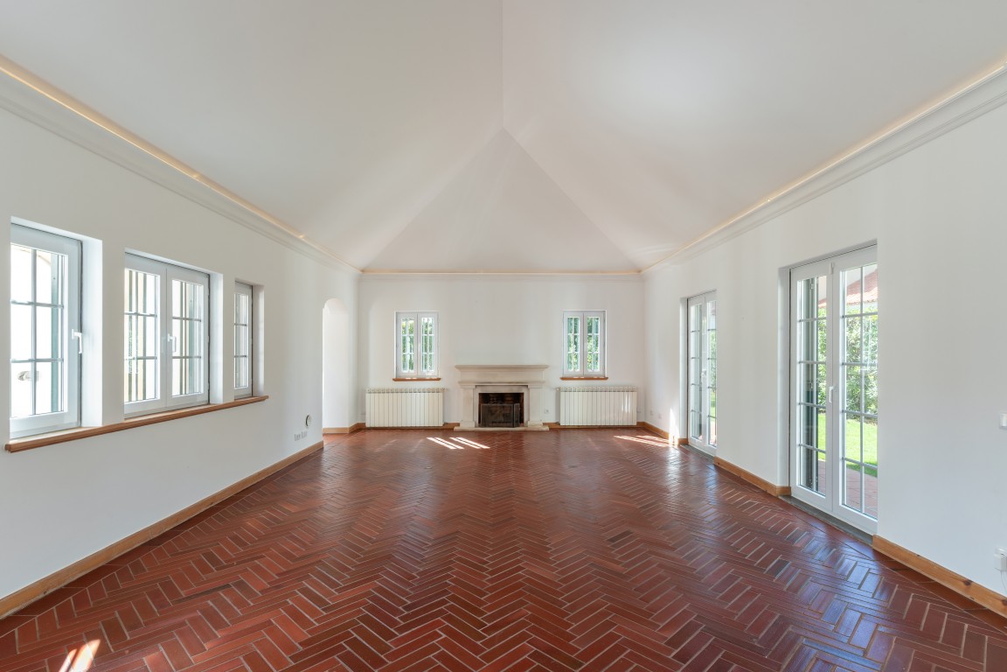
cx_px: 504
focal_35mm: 17
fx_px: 475
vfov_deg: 70.4
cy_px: 336
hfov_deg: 93.3
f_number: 11
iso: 200
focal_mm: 17
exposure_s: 1/6
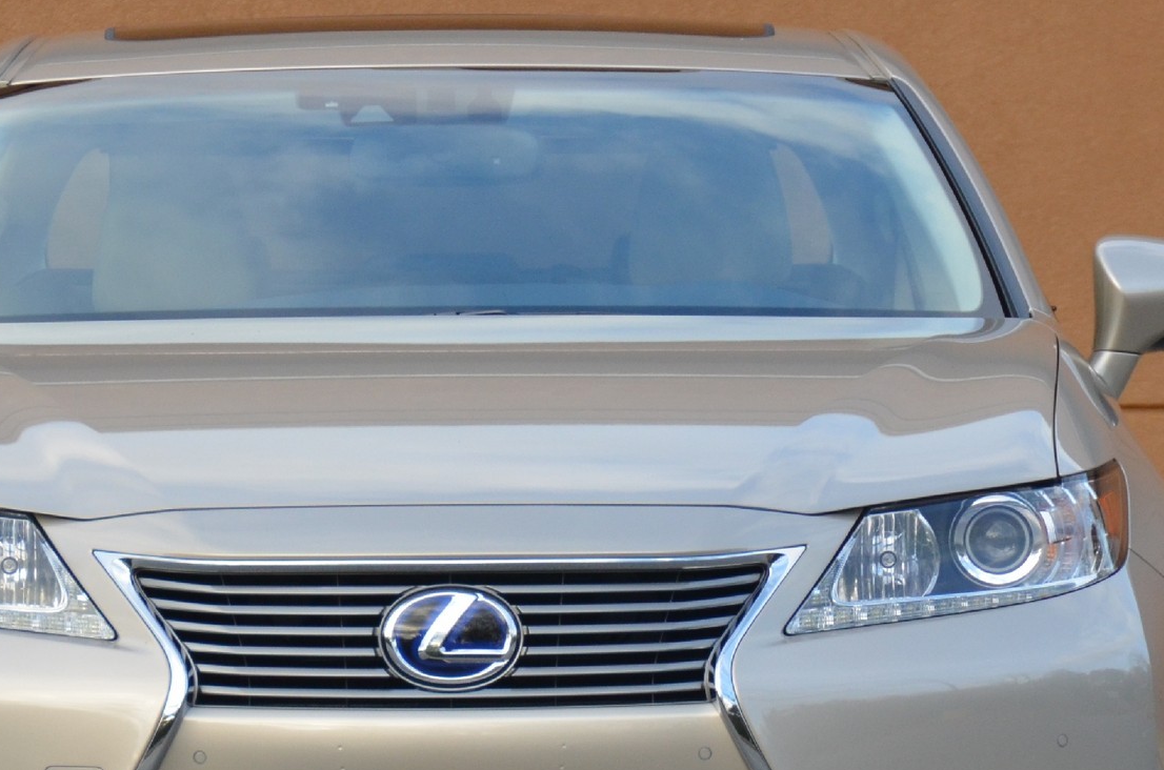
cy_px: 528
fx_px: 13129
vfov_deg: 3.4
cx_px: 476
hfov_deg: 5.1
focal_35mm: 407
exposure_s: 1/640
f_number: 5.3
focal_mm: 120
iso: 800
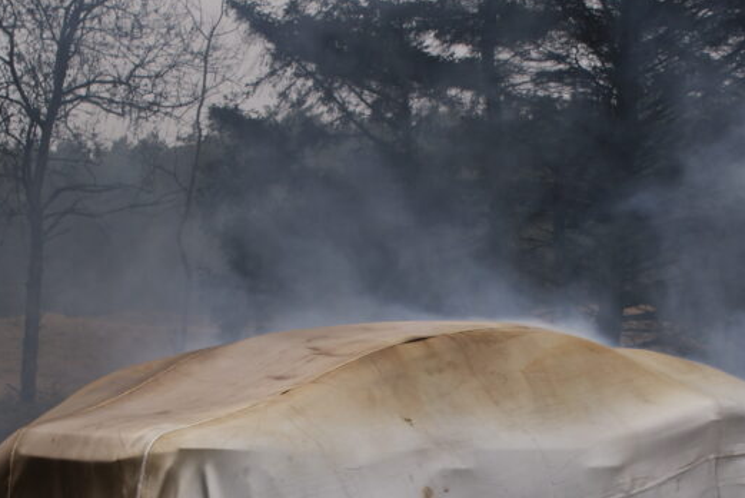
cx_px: 496
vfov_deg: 11.6
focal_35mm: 118
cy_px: 324
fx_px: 2443
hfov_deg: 17.3
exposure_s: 1/80
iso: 100
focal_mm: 40
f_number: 6.3
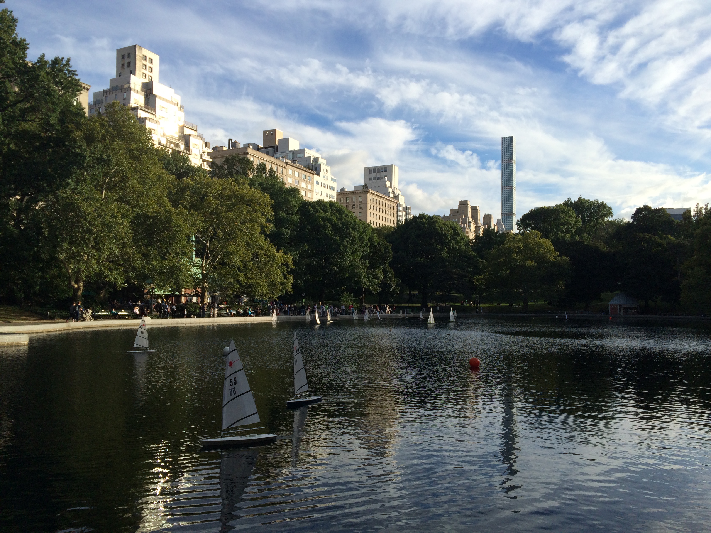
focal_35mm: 29
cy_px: 266
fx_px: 596
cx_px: 356
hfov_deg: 61.7
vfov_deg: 48.2
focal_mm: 4.15
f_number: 2.2
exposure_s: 1/1786
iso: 32
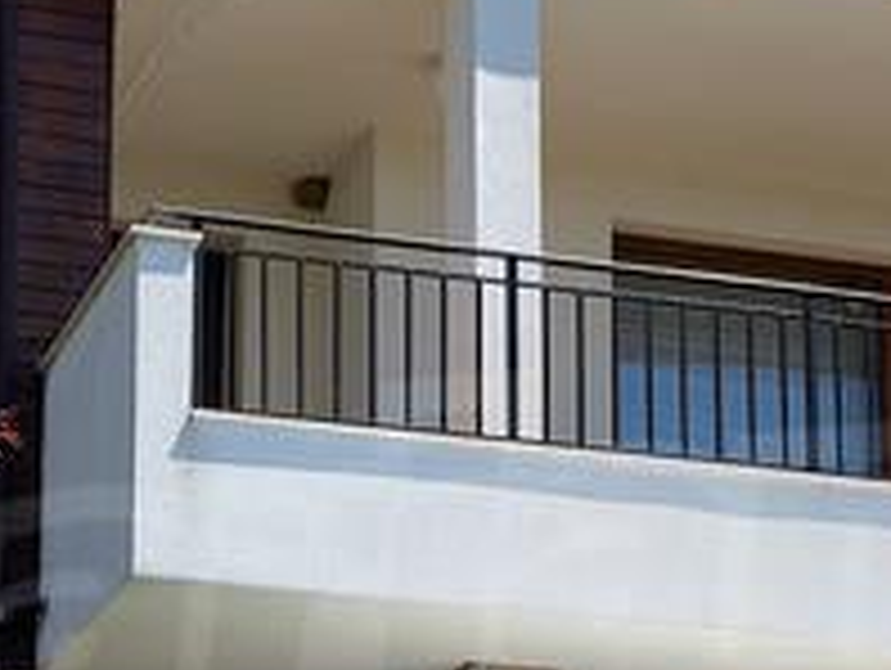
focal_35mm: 105
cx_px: 162
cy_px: 782
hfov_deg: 18.5
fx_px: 2706
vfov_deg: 13.8
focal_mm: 4.25
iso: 25
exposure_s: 1/1299
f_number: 1.8
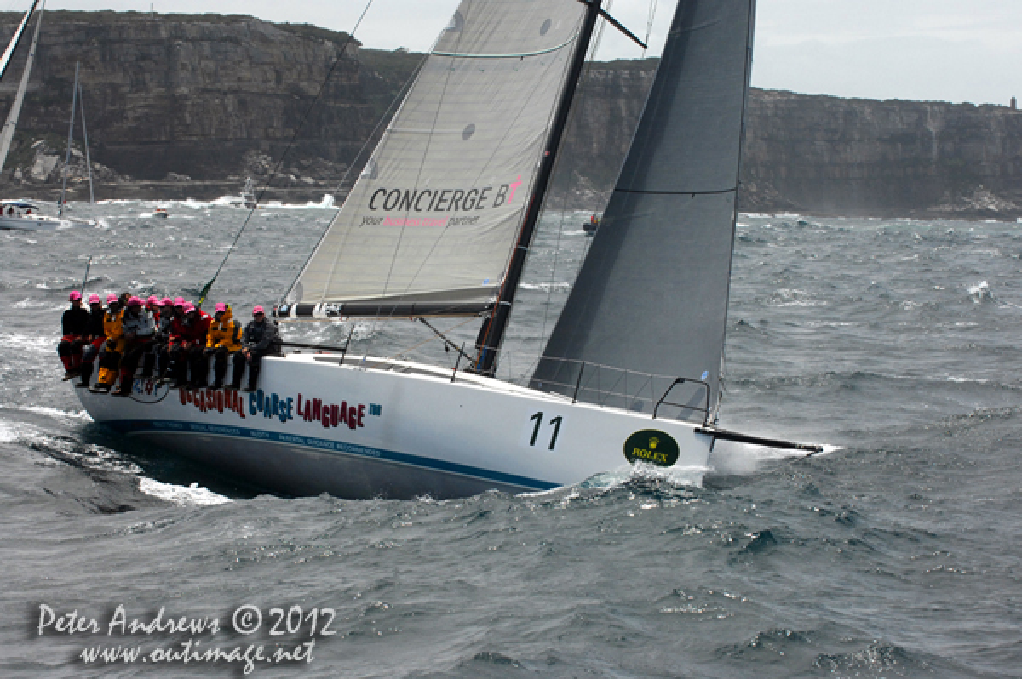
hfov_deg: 14.0
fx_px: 4170
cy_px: 340
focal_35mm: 147
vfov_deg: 9.3
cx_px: 511
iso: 400
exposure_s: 1/1000
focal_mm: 98
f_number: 8
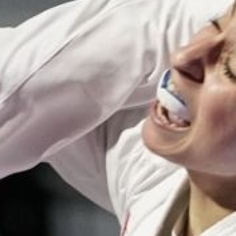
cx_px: 58
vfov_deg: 1.7
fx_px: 7898
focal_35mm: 1024
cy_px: 169
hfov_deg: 1.7
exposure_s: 1/1000
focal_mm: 118
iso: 3200
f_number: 2.8
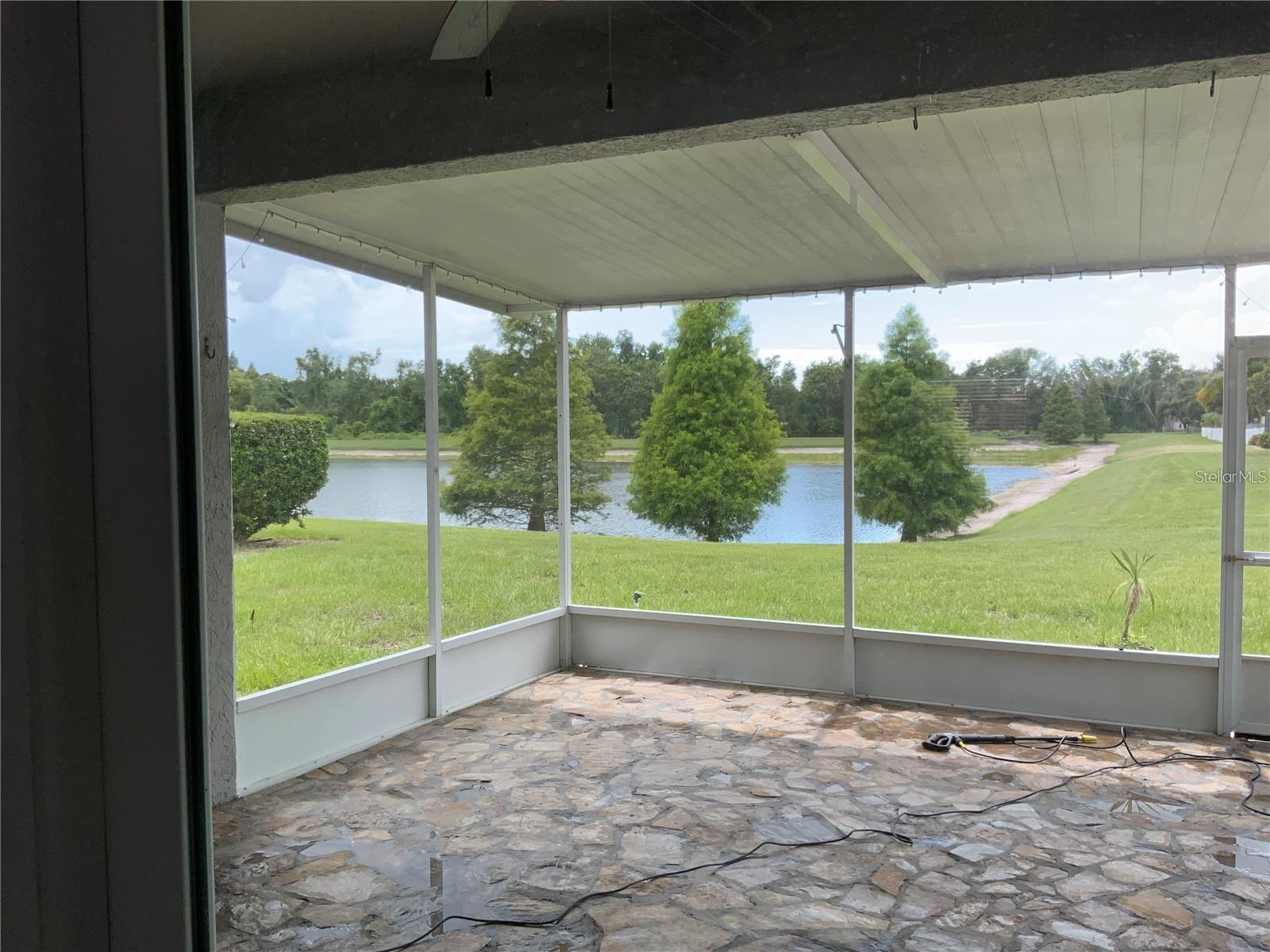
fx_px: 1064
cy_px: 476
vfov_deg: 48.2
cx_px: 635
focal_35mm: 29
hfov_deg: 61.7
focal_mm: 3
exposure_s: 1/163
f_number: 1.8
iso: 16
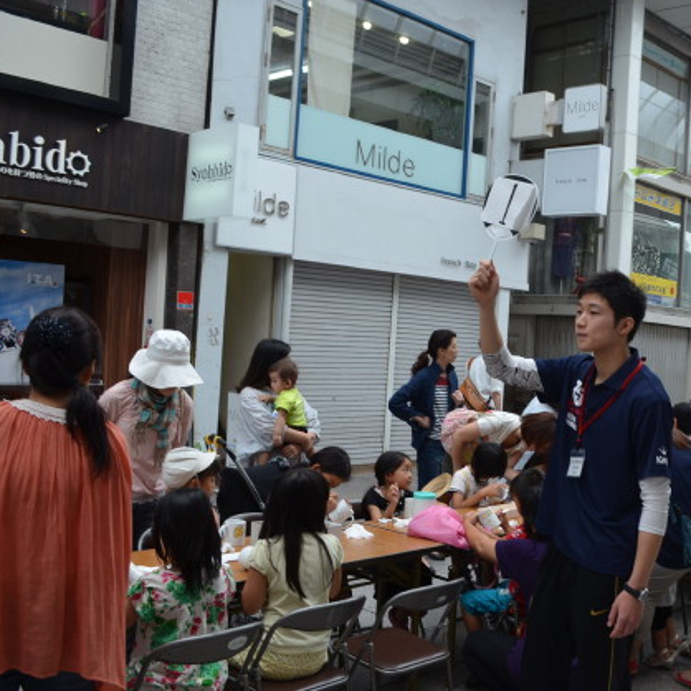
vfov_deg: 42.8
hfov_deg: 41.7
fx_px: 881
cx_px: 509
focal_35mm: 39
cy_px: 342
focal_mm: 20
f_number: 5.6
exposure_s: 1/125
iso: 200
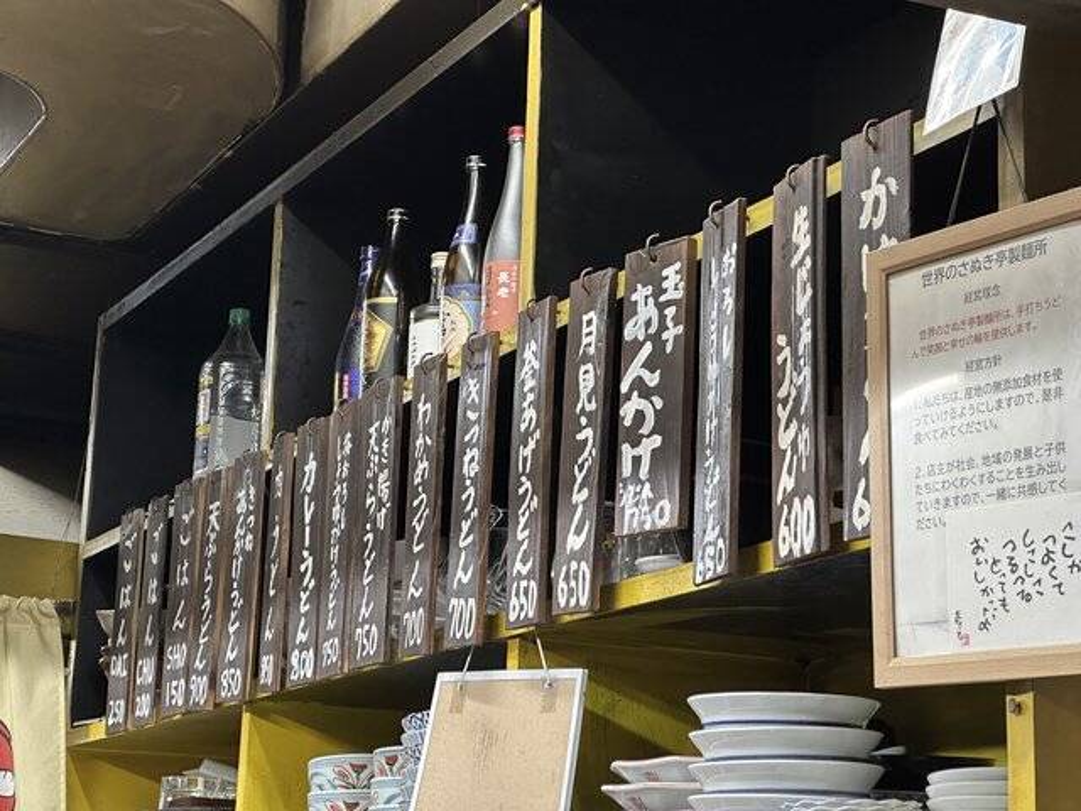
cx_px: 540
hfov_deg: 25.3
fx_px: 2405
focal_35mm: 77
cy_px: 406
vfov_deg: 19.1
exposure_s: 1/60
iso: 320
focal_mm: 9
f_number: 2.8
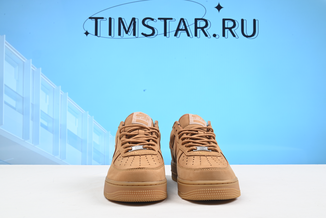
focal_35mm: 41
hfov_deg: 47.4
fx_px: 371
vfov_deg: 32.7
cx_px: 163
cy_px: 109
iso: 100
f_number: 16
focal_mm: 41
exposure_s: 1/2
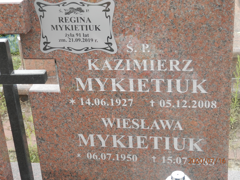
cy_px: 90
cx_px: 120
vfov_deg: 21.6
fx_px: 471
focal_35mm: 68
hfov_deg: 28.6
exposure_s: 1/125
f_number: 4
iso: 125
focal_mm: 12.2
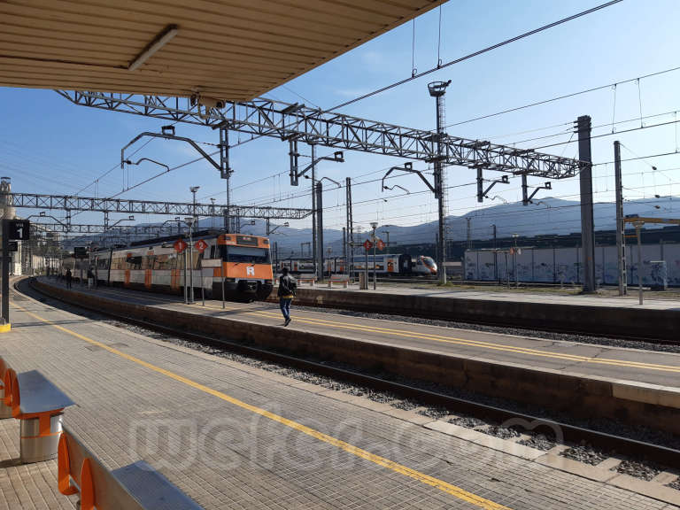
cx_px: 340
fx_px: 511
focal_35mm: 26
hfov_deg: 67.3
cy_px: 255
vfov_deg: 53.1
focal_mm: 3.92
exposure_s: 1/2584
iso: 40
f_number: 1.7
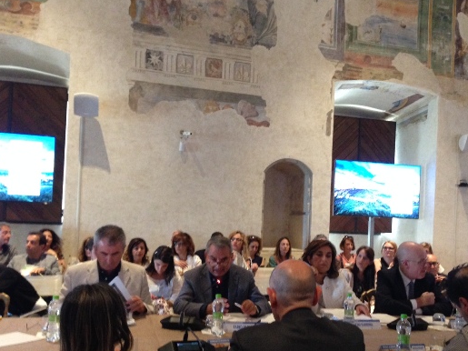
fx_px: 554
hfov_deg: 45.7
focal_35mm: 41
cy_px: 198
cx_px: 253
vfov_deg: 35.1
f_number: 2.4
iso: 400
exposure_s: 1/20
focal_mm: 4.12
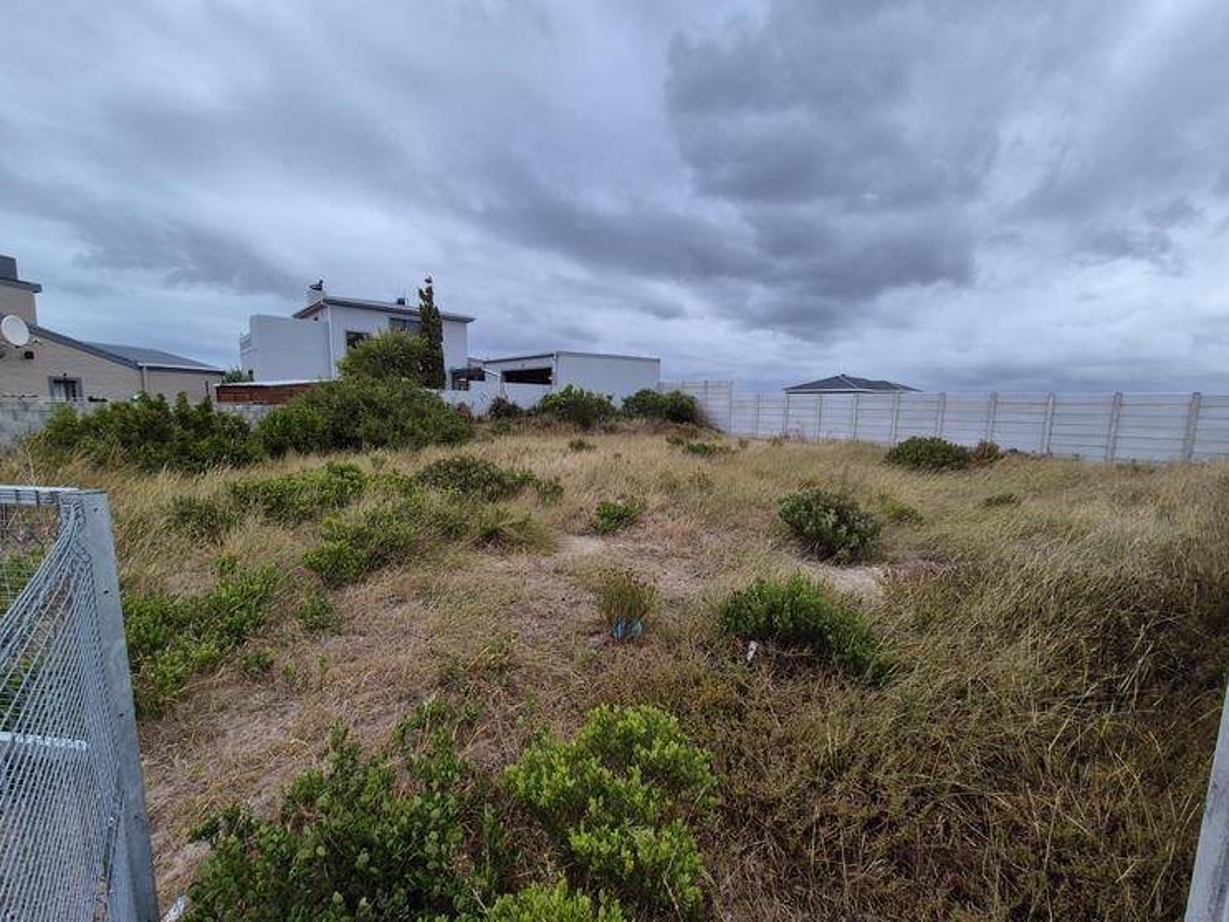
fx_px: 497
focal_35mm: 14
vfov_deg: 85.6
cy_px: 490
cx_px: 622
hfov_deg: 102.1
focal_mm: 2.2
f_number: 2.2
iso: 50
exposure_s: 1/2976
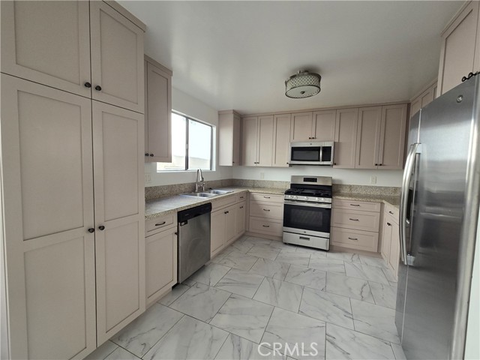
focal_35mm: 13
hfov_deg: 106.2
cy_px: 180
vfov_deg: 89.9
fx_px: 180
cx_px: 240
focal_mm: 2.2
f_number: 2.2
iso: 64
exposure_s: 1/120
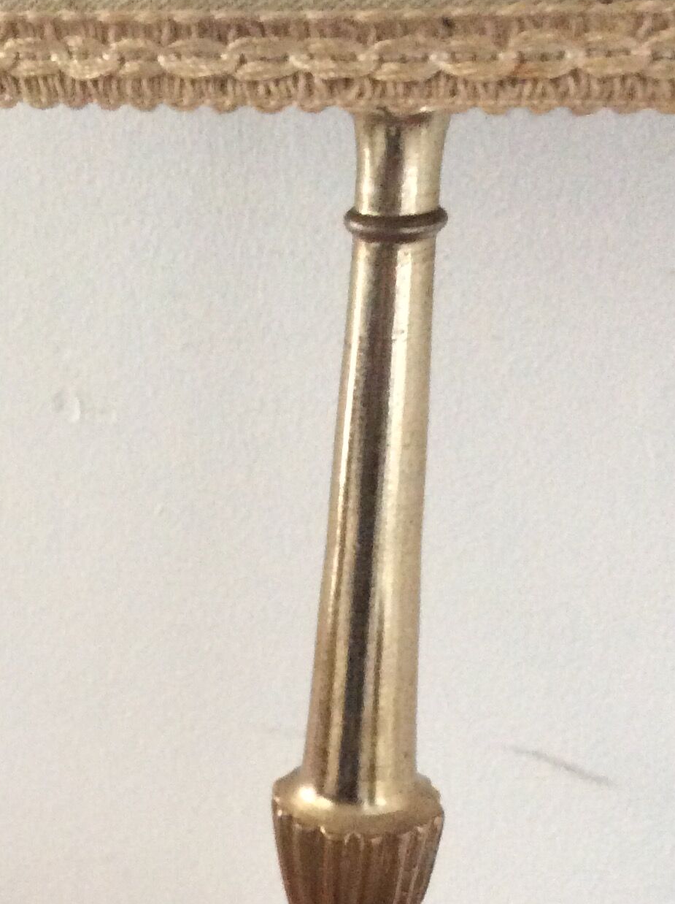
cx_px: -6
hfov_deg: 21.1
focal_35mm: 67
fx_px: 1746
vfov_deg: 27.9
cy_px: 811
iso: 320
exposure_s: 1/17
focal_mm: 3.3
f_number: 2.4
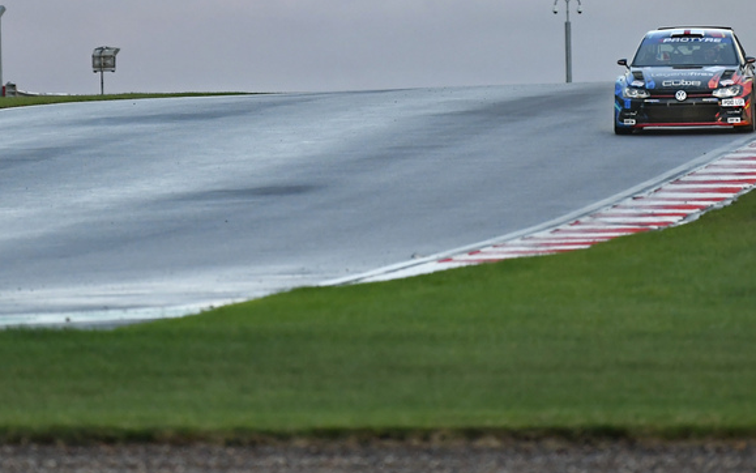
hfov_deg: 3.9
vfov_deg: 2.4
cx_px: 339
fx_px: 11148
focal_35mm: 541
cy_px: 58
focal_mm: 200
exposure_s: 1/320
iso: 1100
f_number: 2.8
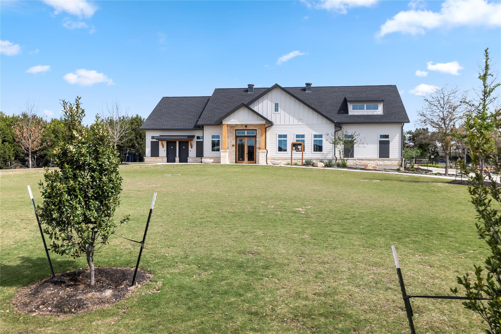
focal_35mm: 28
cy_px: 167
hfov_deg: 65.5
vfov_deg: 46.4
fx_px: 390
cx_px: 250
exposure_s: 1/250
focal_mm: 28
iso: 250
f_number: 8
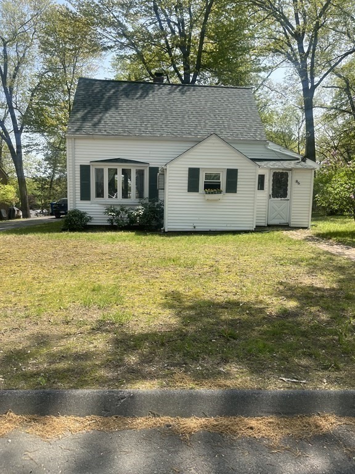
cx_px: 178
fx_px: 356
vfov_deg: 67.3
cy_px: 237
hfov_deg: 53.1
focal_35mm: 26
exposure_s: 1/1721
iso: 50
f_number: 1.6
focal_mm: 5.1
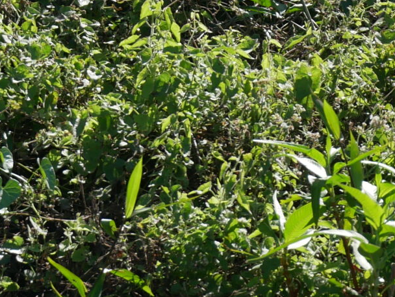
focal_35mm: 993
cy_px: -262
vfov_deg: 1.5
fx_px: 11340
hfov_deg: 2.0
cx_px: -227
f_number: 5.6
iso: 200
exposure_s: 1/500
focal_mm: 118
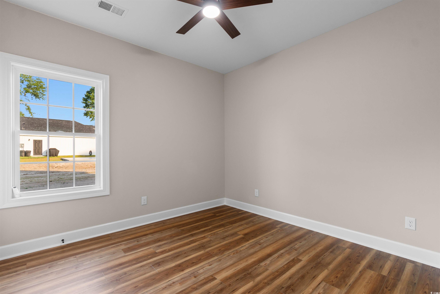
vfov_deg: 77.3
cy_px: 147
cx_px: 220
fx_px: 183
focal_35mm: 15
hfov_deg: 100.4
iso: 100
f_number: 4.5
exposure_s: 1.6
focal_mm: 10
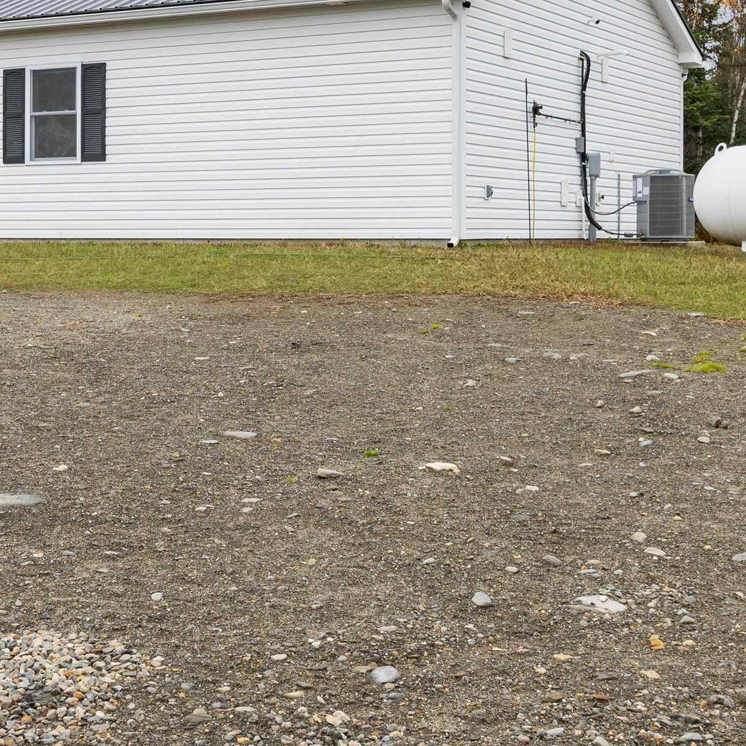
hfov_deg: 26.8
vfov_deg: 26.7
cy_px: 230
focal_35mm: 64
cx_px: 289
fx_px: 1560
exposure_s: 1/15
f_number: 8
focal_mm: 20
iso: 64
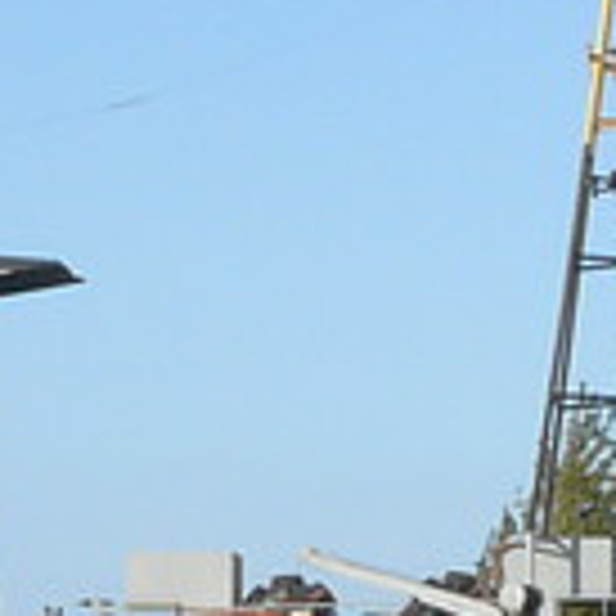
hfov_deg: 6.7
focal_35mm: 258
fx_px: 5194
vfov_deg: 6.8
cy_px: 432
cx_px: -261
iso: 100
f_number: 5.6
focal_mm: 6.4
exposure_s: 1/200
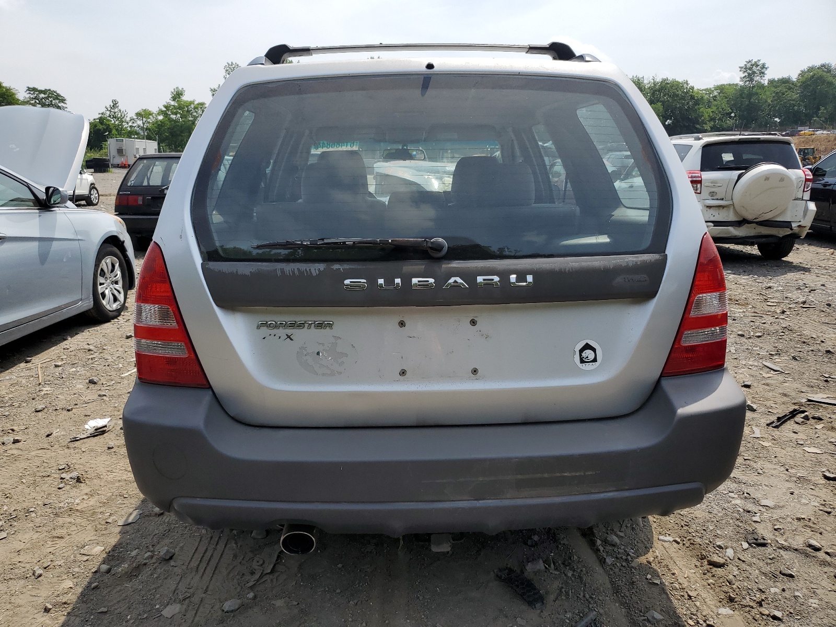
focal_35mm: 26
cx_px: 418
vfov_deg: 53.1
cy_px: 314
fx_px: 628
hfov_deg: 67.3
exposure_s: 1/3333
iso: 50
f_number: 1.5
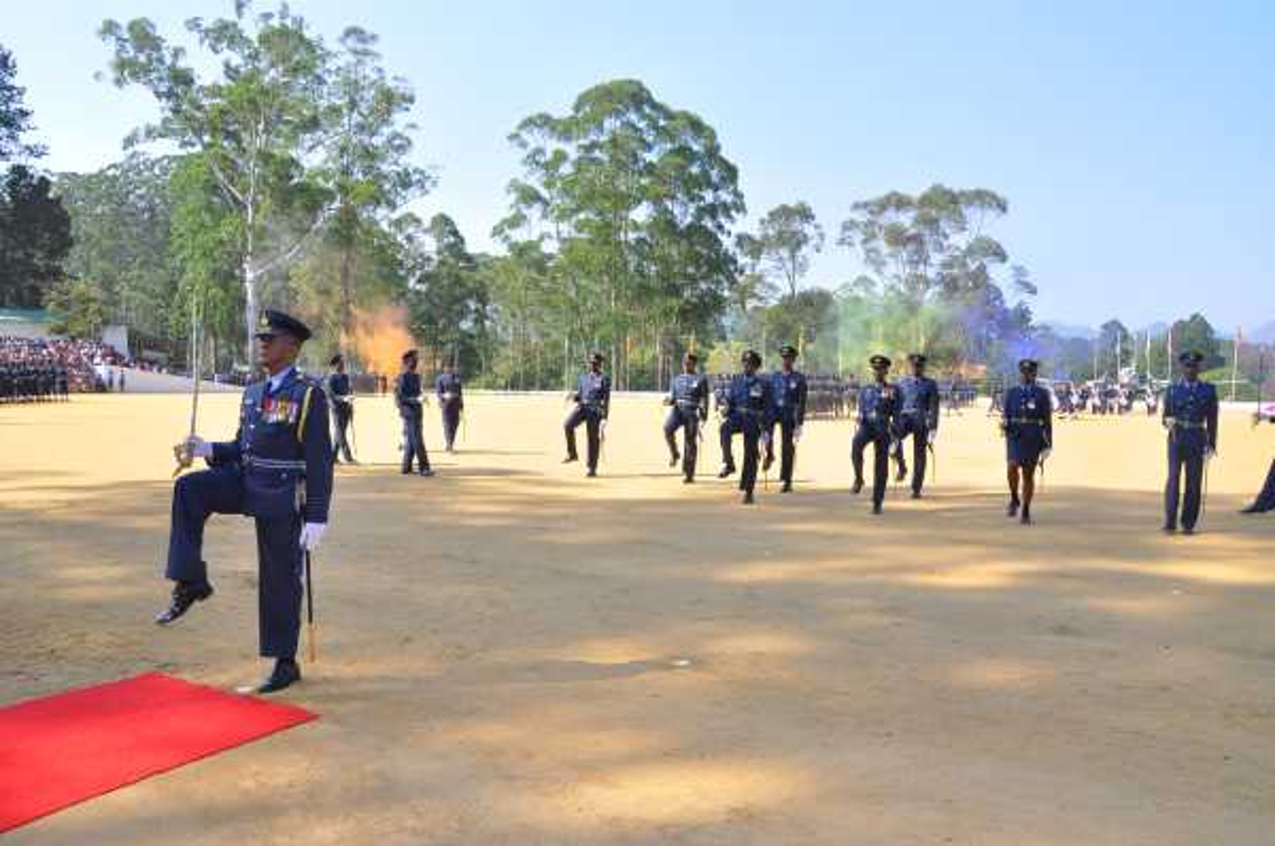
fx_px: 955
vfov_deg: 47.8
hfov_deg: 67.5
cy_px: 423
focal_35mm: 27
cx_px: 638
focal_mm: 18
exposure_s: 1/125
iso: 200
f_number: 10
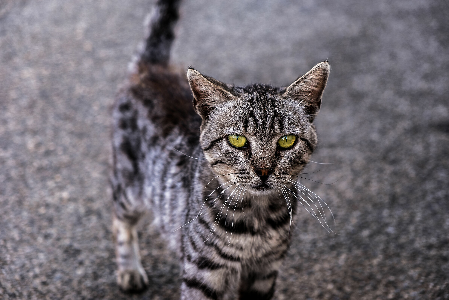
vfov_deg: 16.5
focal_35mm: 83
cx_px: 224
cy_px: 150
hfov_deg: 24.5
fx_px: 1035
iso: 200
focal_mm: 55
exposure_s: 1/150
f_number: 4
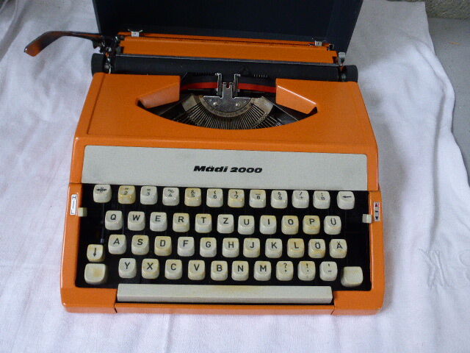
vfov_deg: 45.4
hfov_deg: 58.4
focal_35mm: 31
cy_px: 176
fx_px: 421
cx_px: 235
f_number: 3.6
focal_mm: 5.4
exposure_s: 1/125
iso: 400
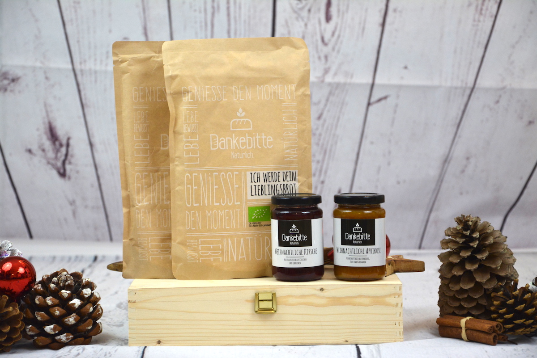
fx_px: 1791
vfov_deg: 11.4
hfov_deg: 17.1
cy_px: 179
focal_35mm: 120
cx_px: 268
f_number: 5.3
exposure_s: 1/50
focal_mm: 80
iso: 800
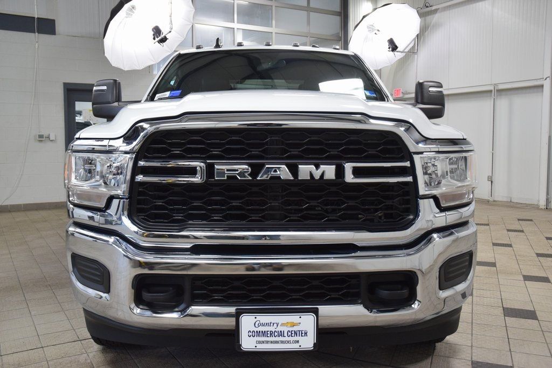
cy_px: 184
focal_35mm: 33
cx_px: 276
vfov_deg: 40.0
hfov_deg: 57.2
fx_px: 506
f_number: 6.3
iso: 1600
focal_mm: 22
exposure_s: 1/60
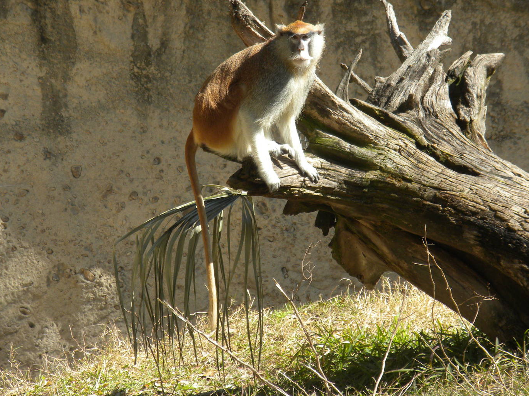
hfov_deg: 7.1
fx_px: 4248
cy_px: 165
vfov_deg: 5.3
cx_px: 274
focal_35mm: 278
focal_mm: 42.1
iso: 82
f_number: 5.2
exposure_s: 1/212
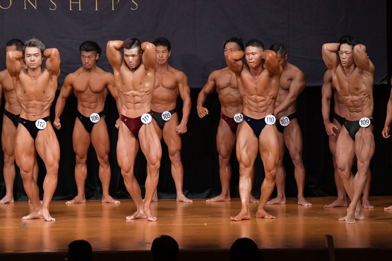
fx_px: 2612
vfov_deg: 5.7
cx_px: 196
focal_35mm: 240
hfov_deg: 8.6
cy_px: 130
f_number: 5.6
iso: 5000
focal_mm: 160
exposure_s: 1/400
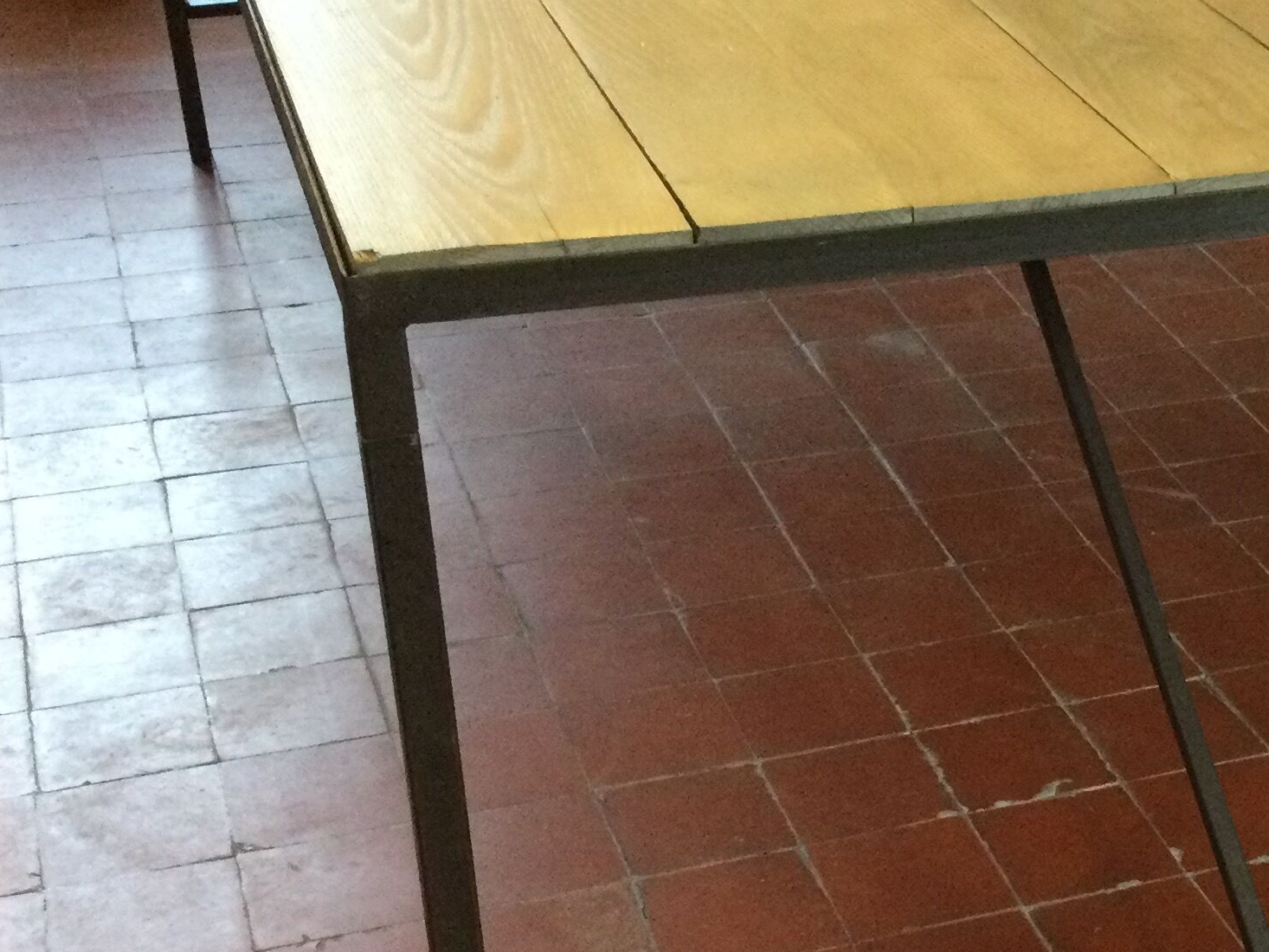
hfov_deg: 27.3
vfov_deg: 21.2
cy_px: 689
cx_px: 1105
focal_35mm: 69
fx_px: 2530
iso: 250
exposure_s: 1/20
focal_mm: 3.3
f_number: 2.4
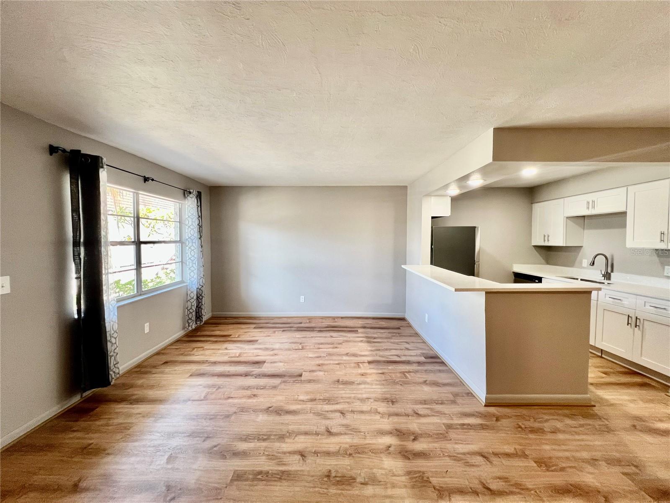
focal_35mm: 13
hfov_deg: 106.2
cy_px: 252
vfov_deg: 89.9
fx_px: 252
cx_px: 335
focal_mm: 1.57
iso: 160
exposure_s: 1/120
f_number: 1.8
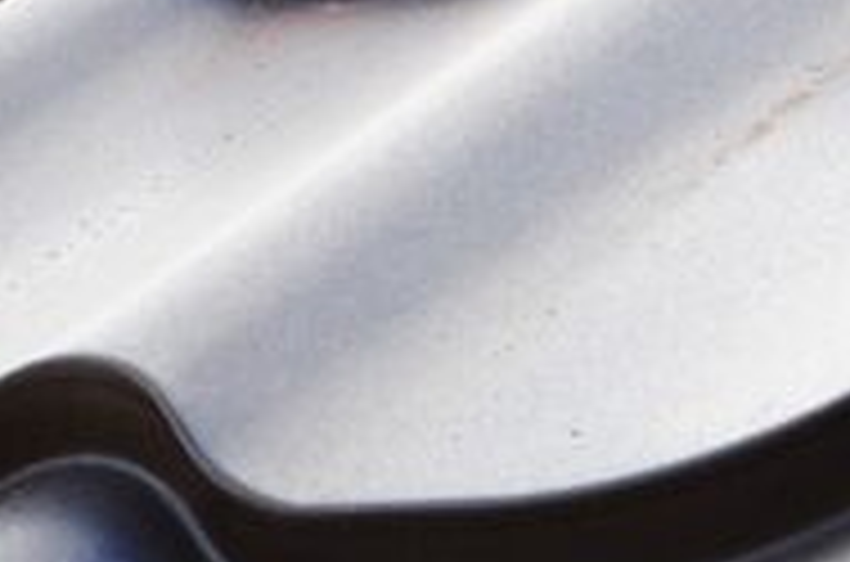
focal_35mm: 179
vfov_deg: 7.6
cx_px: -796
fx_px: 4216
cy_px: 692
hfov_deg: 10.6
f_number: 11
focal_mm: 22
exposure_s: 1/50
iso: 250
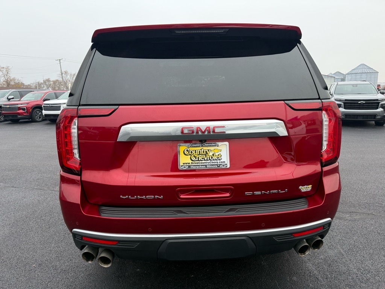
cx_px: 192
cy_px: 144
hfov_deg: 71.6
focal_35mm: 24
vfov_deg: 56.8
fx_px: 267
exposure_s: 1/117
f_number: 1.78
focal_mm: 6.76
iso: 200
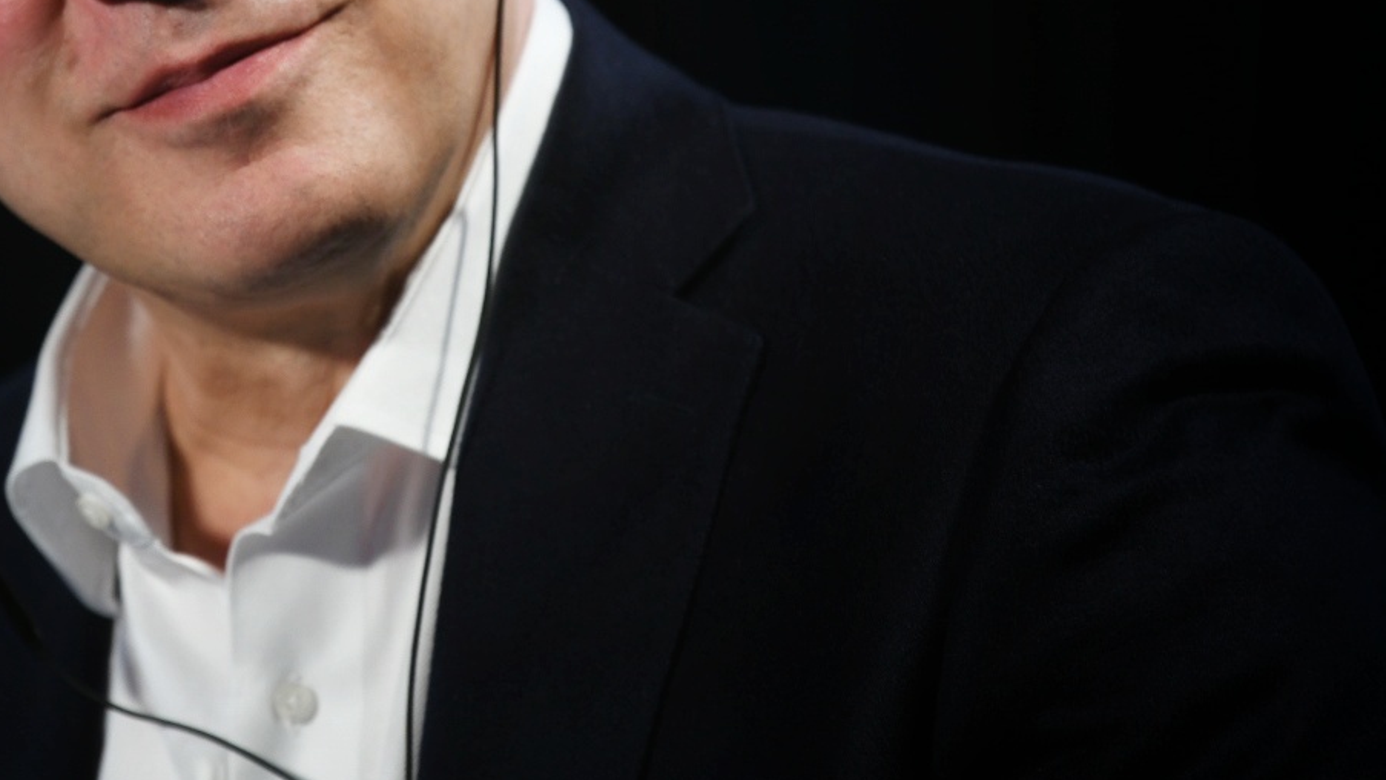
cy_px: 8
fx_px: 13819
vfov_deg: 3.2
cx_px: 193
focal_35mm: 376
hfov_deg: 5.7
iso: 1000
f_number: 4
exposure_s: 1/200
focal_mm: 200
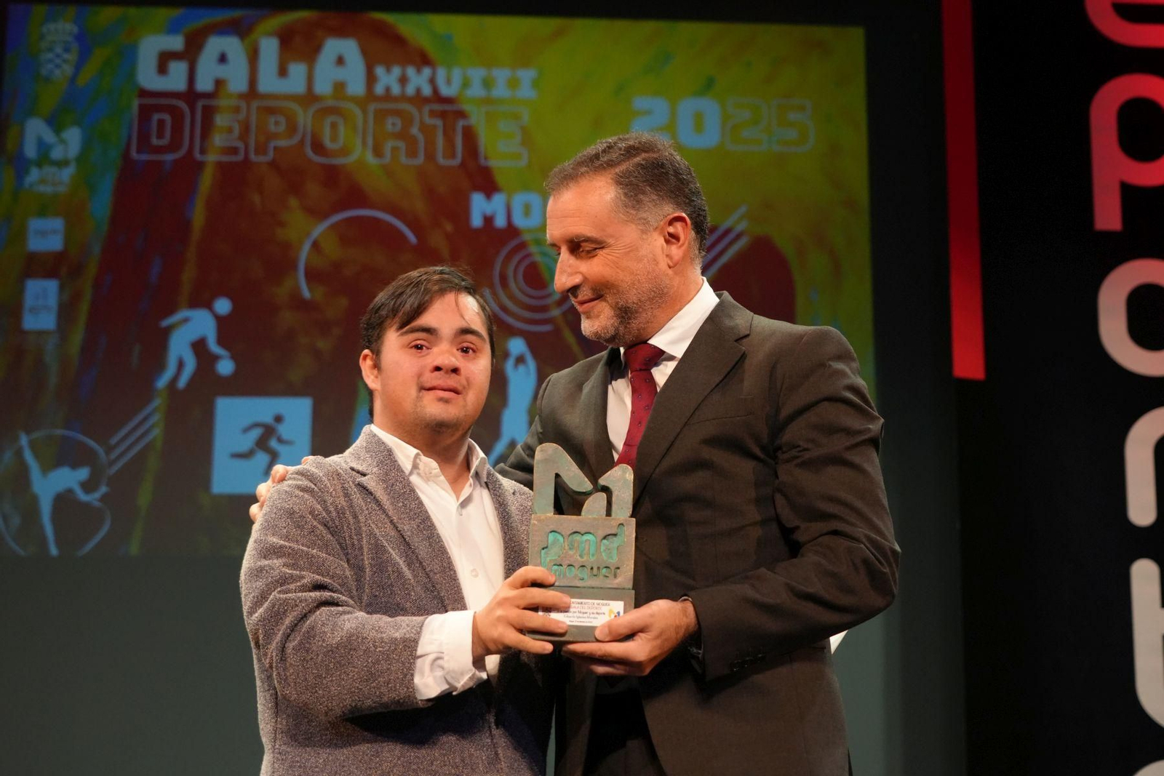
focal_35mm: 69
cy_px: 388
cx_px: 582
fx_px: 2231
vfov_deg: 19.7
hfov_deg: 29.2
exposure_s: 1/160
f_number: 5
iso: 5000
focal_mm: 69
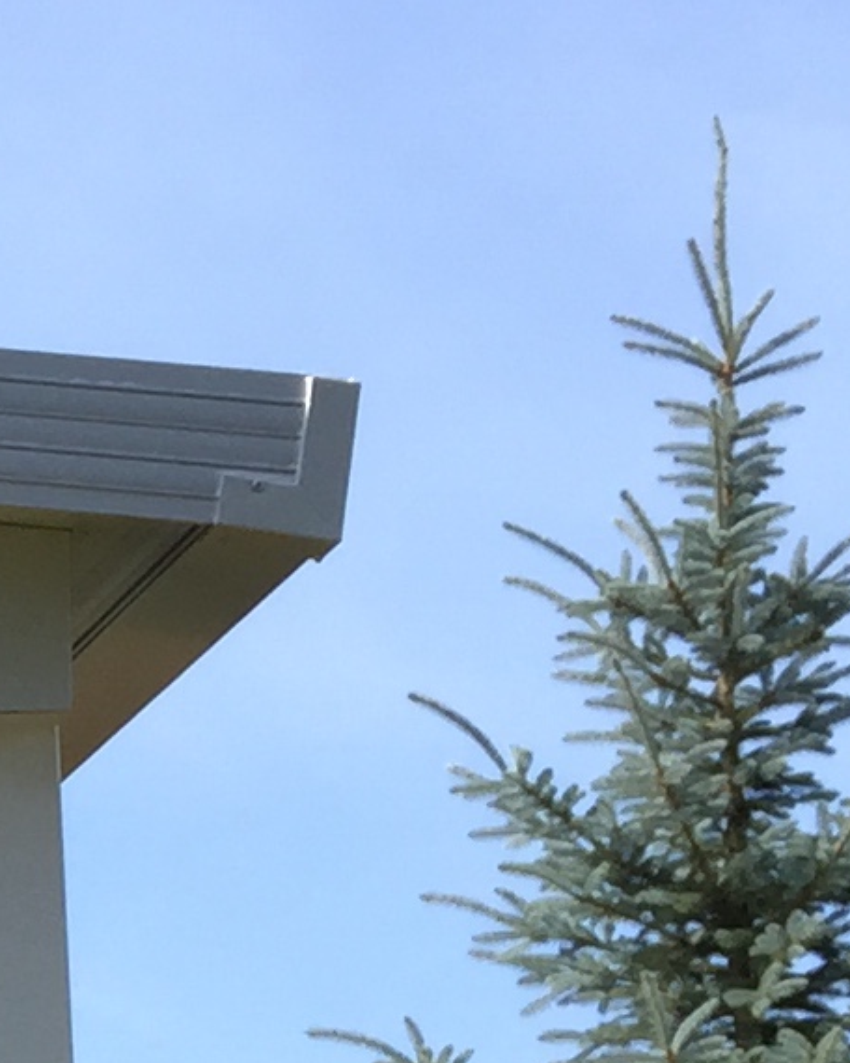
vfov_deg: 11.2
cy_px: 1833
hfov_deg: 8.4
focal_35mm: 162
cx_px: -1426
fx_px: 5094
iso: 32
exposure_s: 1/706
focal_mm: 4.15
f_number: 2.2
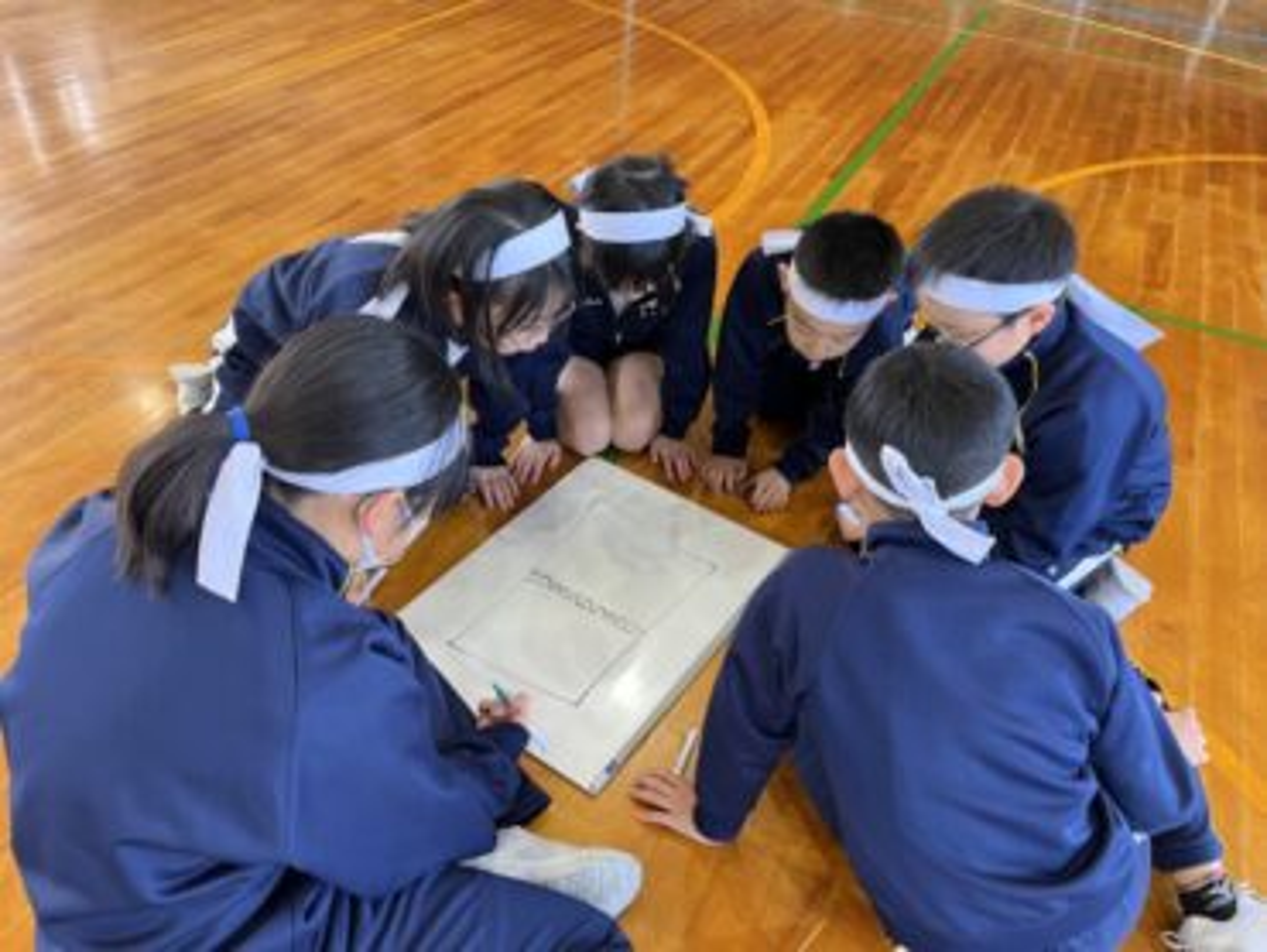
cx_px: 634
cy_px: 476
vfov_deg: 53.1
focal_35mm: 26
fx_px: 952
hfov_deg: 67.3
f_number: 1.6
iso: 125
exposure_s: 1/93
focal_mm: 5.1
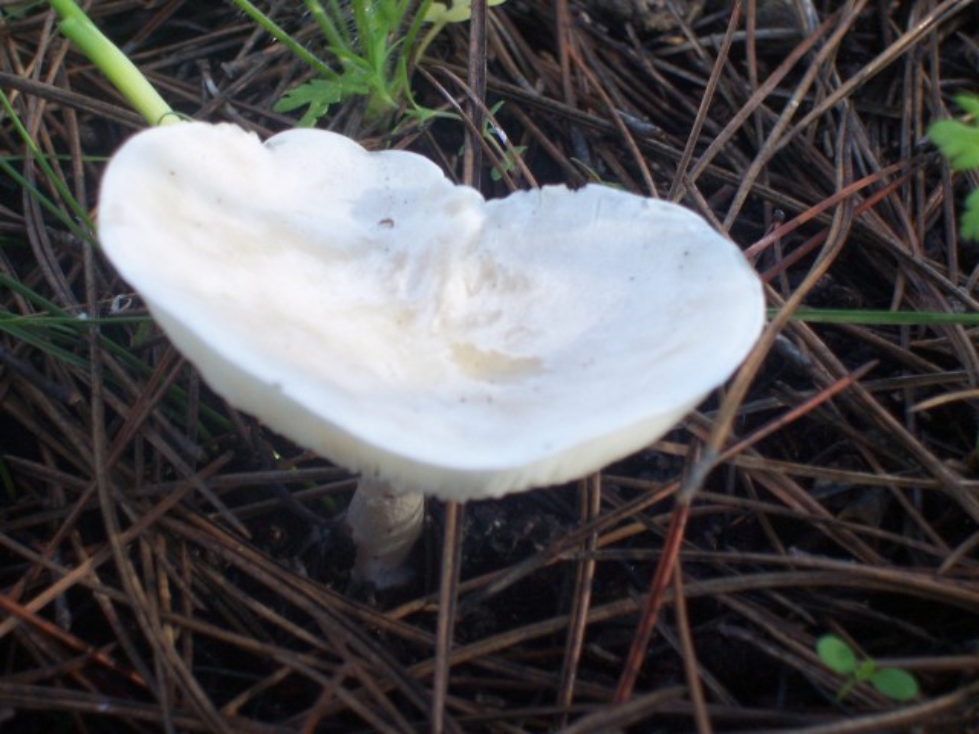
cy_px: 367
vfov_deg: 14.5
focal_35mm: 102
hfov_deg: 19.3
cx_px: 490
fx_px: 2885
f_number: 4.6
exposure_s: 1/90
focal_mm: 16.8
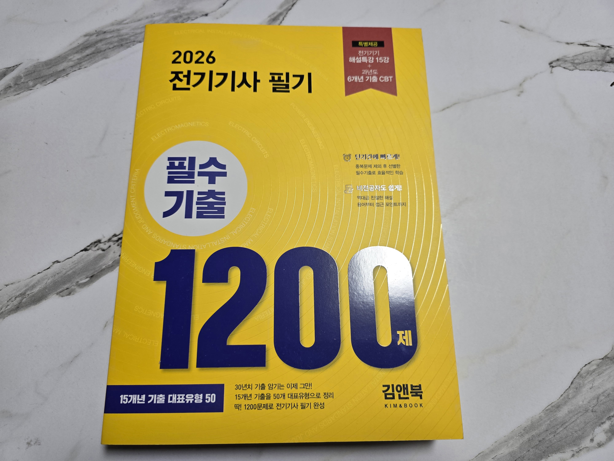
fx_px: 408
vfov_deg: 58.9
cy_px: 230
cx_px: 307
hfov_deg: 73.9
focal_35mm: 23
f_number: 1.7
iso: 125
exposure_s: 1/120
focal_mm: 6.3
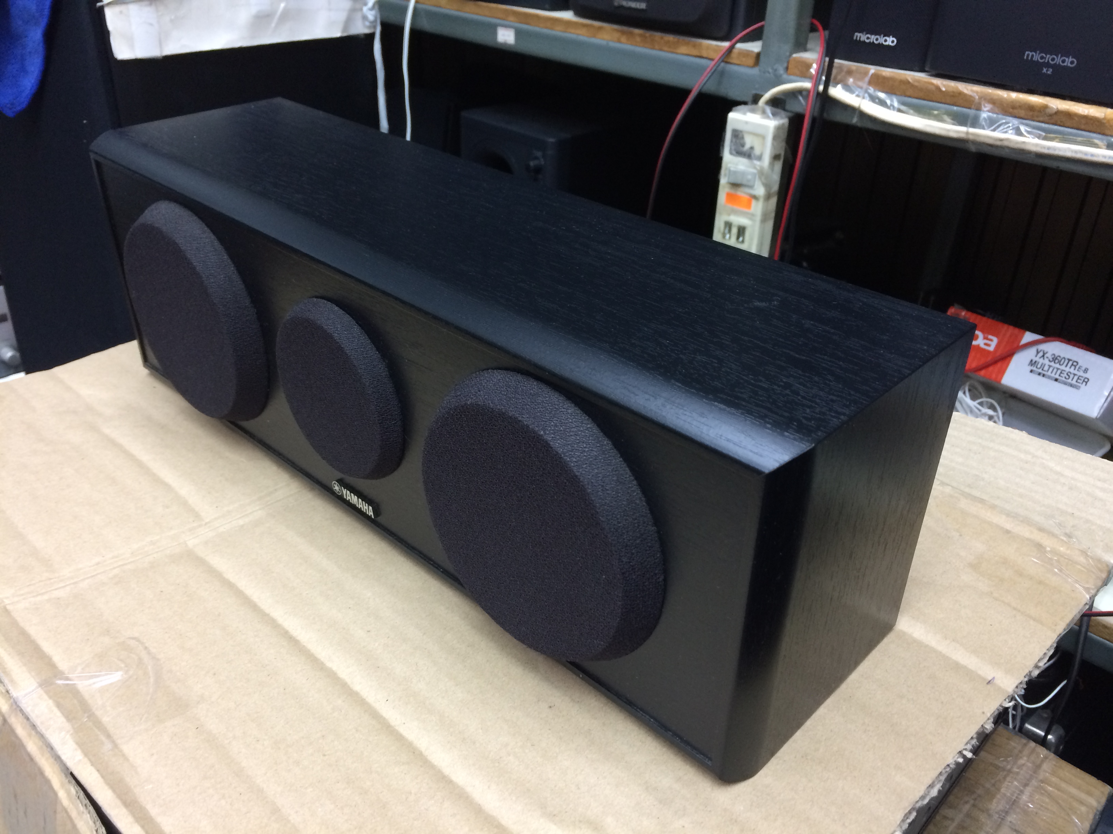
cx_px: 556
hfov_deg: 61.7
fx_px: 932
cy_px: 417
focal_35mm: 29
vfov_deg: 48.2
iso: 160
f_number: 2.2
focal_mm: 4.15
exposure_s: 1/33
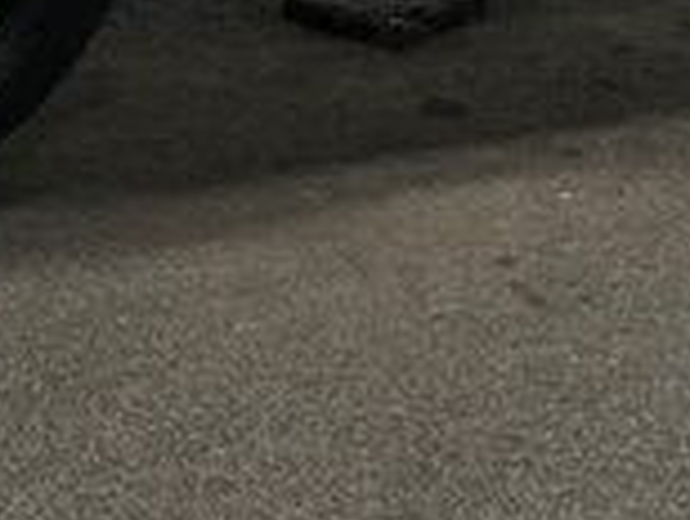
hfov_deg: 18.2
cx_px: 367
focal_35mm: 108
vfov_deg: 12.1
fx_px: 2156
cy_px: -542
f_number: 1.6
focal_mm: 5.1
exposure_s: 1/50
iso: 80
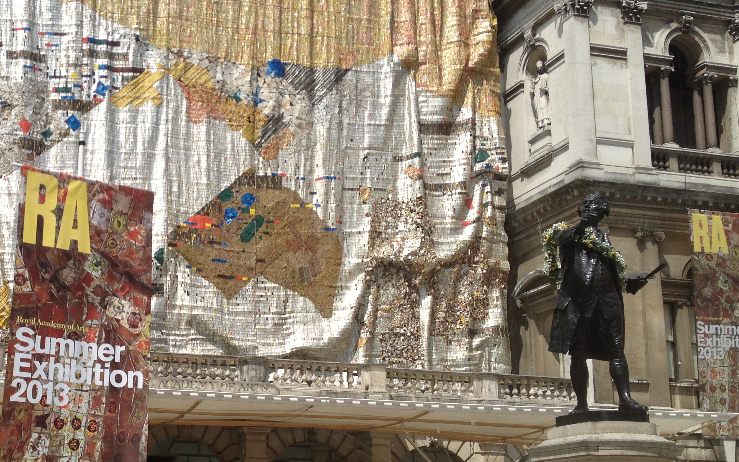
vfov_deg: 21.9
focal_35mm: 59
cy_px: 327
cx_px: 158
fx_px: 1188
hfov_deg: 33.6
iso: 50
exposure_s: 1/1972
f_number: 2.4
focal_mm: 4.28
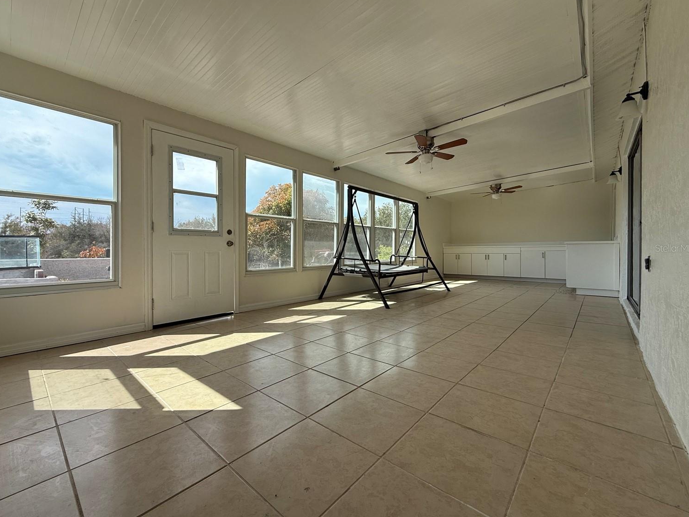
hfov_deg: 98.1
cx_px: 330
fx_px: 299
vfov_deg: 81.7
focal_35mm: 15
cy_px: 248
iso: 64
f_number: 2.2
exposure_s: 1/1068
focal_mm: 2.22
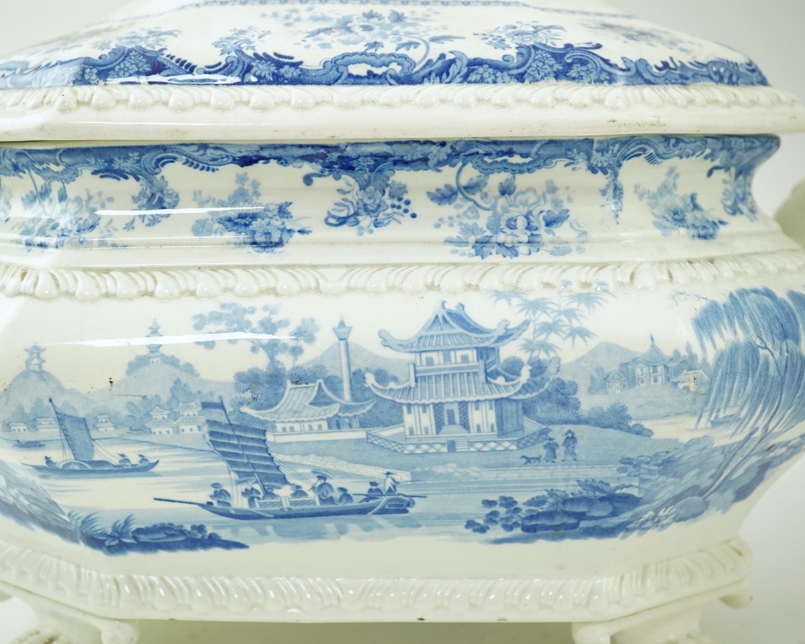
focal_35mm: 51
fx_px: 1215
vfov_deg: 29.7
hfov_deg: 36.6
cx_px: 373
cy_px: 322
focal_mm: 30
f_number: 7.1
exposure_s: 1/60
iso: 500
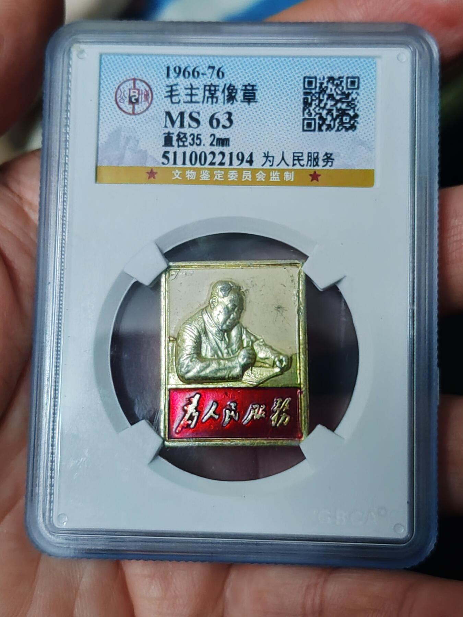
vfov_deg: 35.5
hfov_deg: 27.0
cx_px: 232
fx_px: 963
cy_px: 308
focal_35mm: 54
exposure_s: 1/50
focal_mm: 6.12
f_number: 1.9
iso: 3200
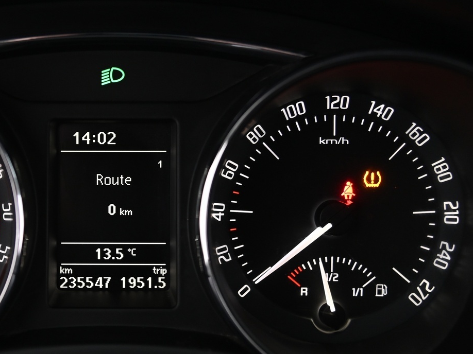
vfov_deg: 21.5
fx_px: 929
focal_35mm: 68
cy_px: 226
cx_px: 111
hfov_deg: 28.1
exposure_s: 1/20
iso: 2000
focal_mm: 40
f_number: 4
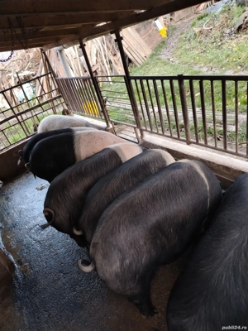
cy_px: 166
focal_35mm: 24
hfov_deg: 56.8
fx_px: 229
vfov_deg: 71.6
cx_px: 124
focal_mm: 5.25
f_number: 1.75
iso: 534
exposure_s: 1/50
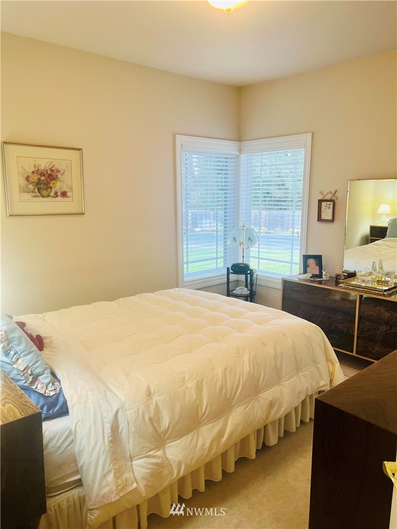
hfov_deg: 53.1
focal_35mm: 26
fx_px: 398
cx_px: 198
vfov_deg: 67.3
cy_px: 264
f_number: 1.5
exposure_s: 1/120
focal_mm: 5.7
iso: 125
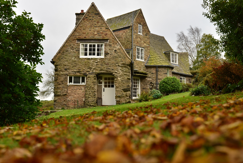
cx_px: 122
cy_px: 82
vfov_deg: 29.3
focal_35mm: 46
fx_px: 311
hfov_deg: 42.7
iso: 200
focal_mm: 46
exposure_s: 1/200
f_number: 5
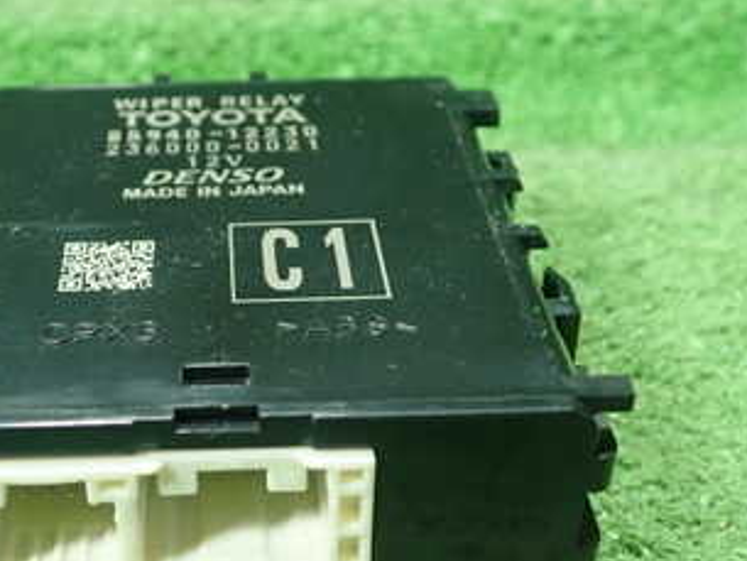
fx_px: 1274
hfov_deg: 32.2
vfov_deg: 24.8
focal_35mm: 59
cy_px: 328
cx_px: 201
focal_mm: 5.5
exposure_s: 1/125
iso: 800
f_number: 2.3
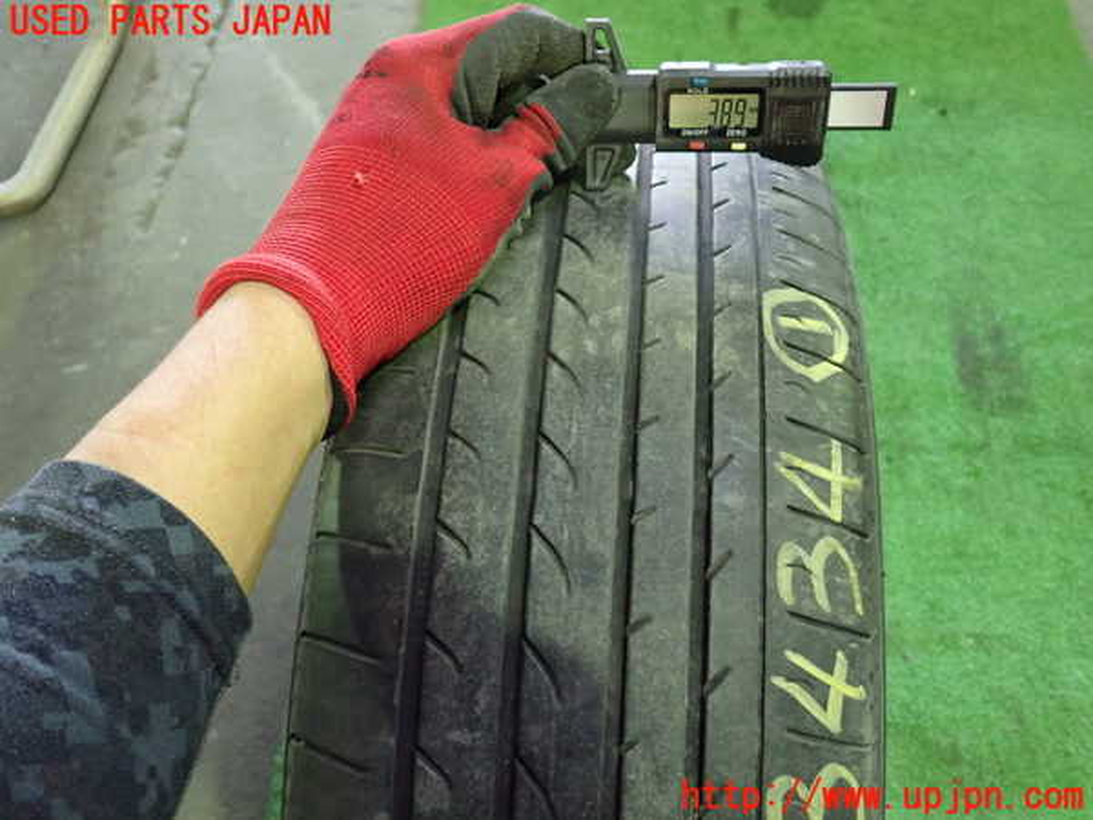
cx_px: 546
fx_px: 947
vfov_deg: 46.8
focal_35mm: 30
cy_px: 410
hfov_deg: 60.0
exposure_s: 1/30
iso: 800
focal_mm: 5.4
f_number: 2.3
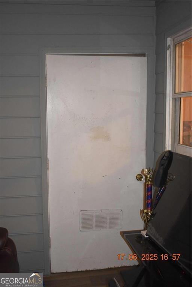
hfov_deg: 33.0
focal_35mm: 40
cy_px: 144
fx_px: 324
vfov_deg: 47.9
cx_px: 96
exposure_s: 1/60
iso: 1800
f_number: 4
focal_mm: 27
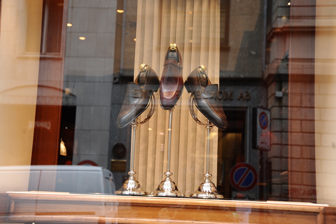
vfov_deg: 24.6
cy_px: 112
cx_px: 168
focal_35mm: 55
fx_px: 513
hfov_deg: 36.3
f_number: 4.5
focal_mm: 55
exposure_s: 1/80
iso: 400
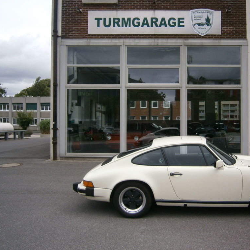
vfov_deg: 52.5
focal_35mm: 31
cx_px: 165
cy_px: 124
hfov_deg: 51.6
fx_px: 253
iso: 80
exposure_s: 1/1250
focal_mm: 4.7
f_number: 2.8
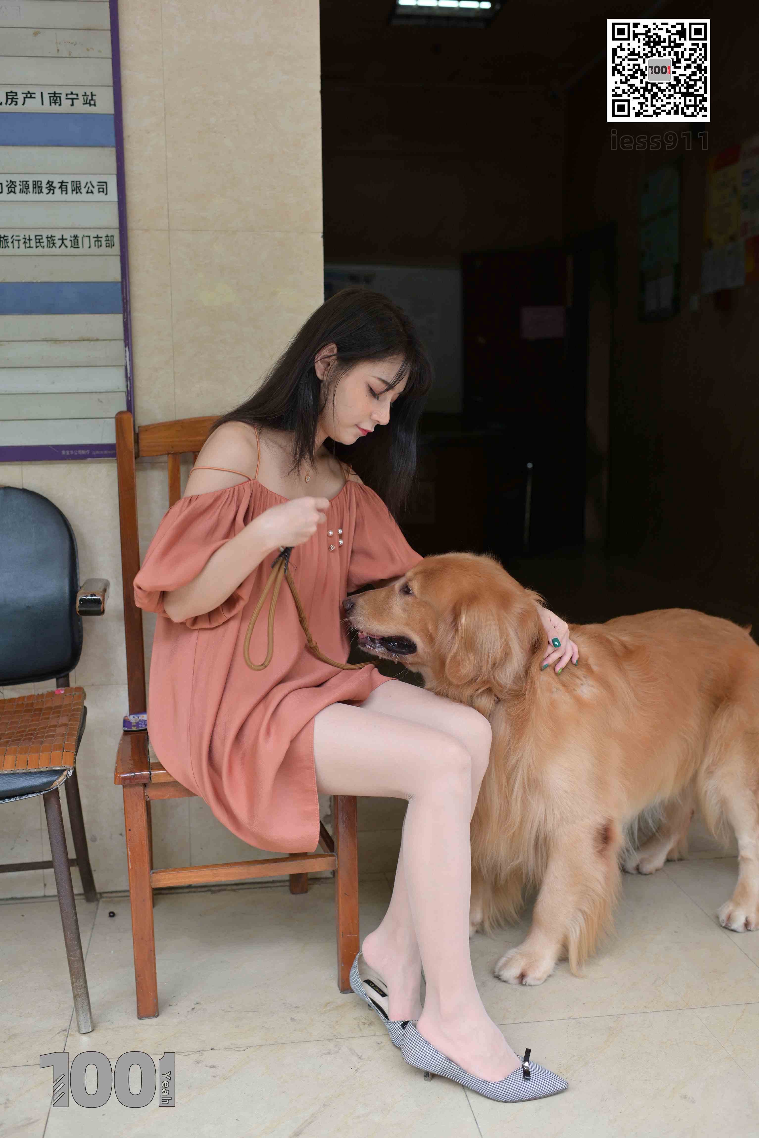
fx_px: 1107
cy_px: 569
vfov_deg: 54.4
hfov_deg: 37.9
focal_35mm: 35
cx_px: 380
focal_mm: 35
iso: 200
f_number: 3.2
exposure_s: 1/200
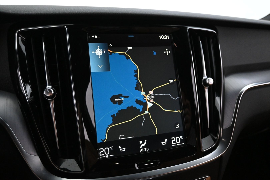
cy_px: 90
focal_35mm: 29
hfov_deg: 63.2
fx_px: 219
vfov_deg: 44.6
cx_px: 135
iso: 3200
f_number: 3.8
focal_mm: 19.5
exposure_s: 1/30
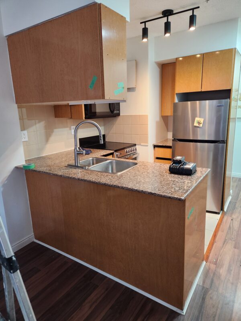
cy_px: 160
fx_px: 214
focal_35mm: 23
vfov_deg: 73.9
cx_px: 120
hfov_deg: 58.9
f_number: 1.8
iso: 500
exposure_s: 1/120
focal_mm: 5.4
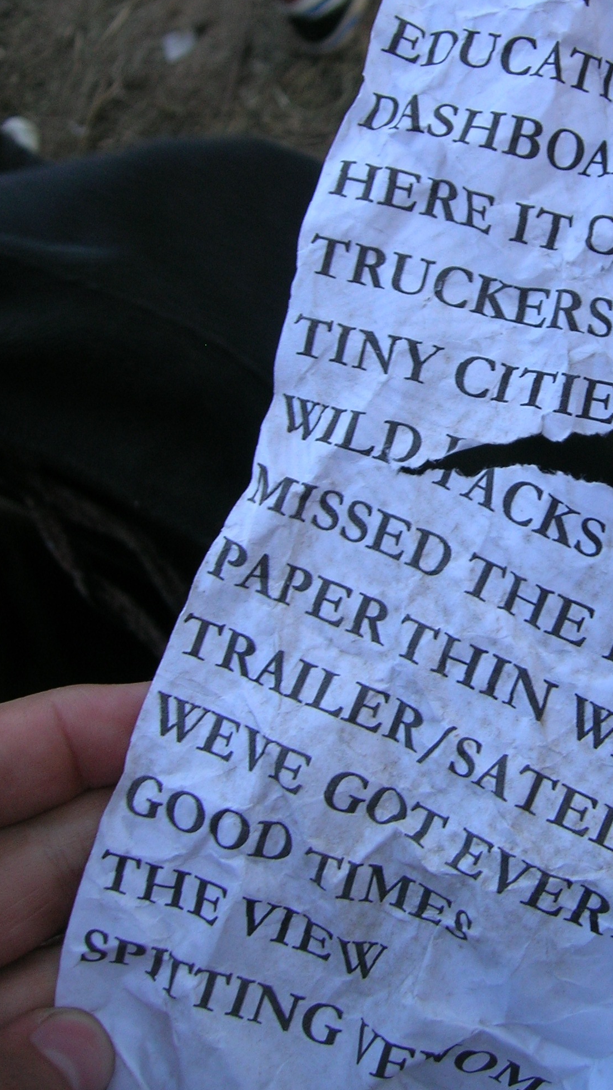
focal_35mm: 49
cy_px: 386
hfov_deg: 23.9
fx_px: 1416
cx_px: 521
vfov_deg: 41.7
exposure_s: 1/112
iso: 50
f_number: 2.9
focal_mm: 5.7
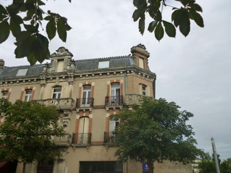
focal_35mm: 28
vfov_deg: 49.7
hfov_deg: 63.4
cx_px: 116
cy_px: 86
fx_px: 187
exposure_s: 1/100
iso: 160
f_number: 9
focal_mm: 5
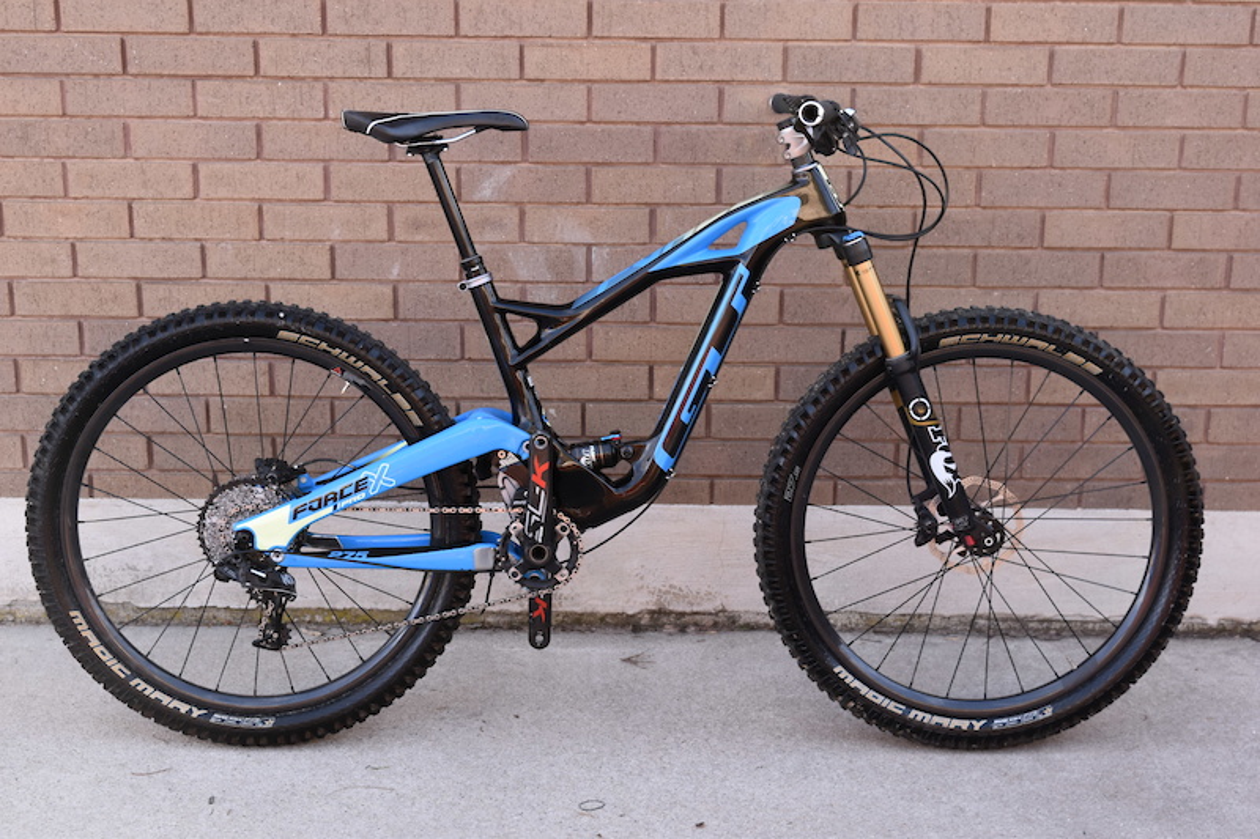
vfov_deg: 23.8
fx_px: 1994
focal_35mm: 57
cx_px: 630
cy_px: 420
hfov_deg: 35.1
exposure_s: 1/200
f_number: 7.1
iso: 400
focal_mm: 38
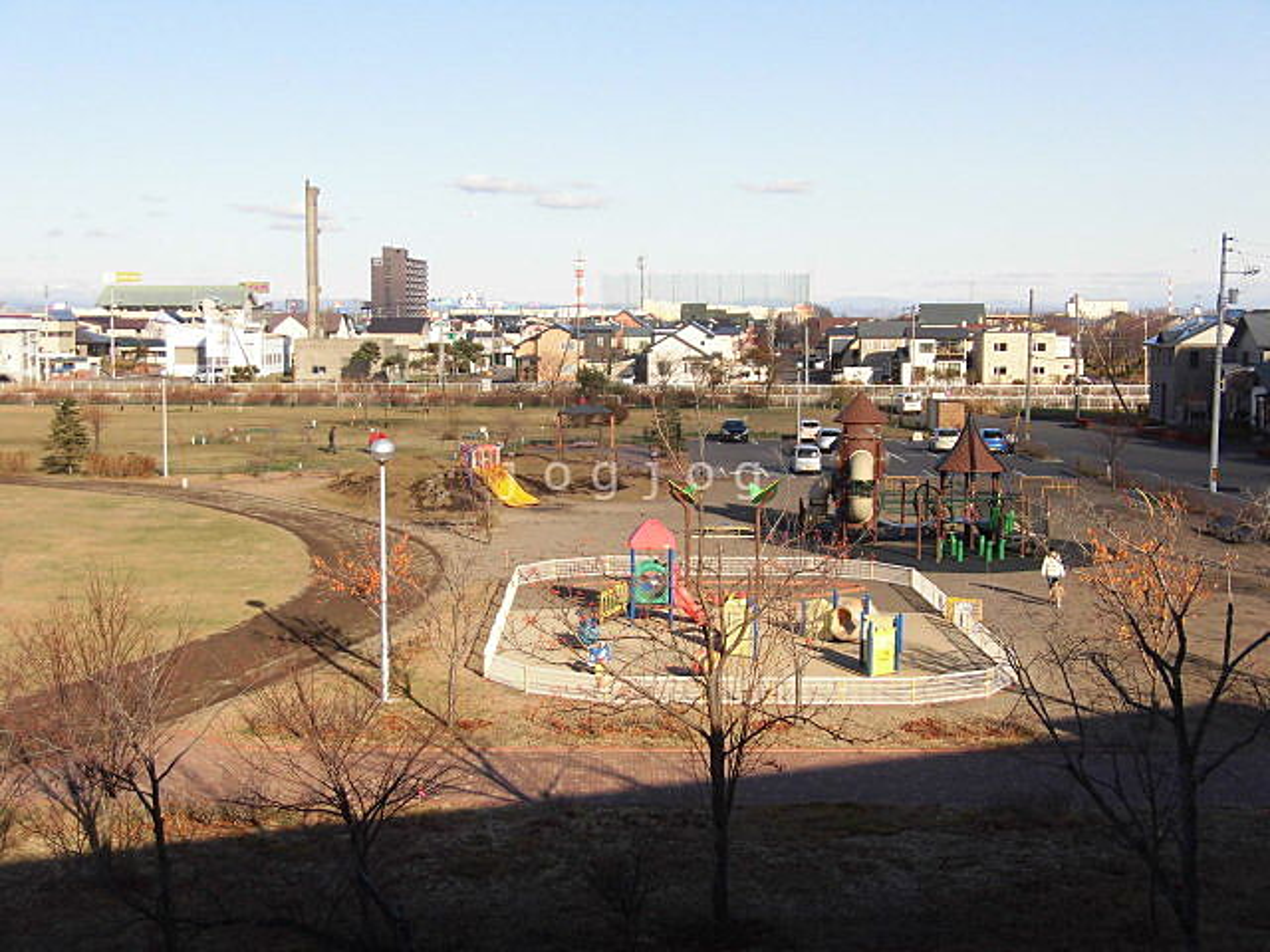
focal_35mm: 51
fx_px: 1871
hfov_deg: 37.5
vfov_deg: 28.6
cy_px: 476
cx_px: 635
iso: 100
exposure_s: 1/1000
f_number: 4
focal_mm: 9.16
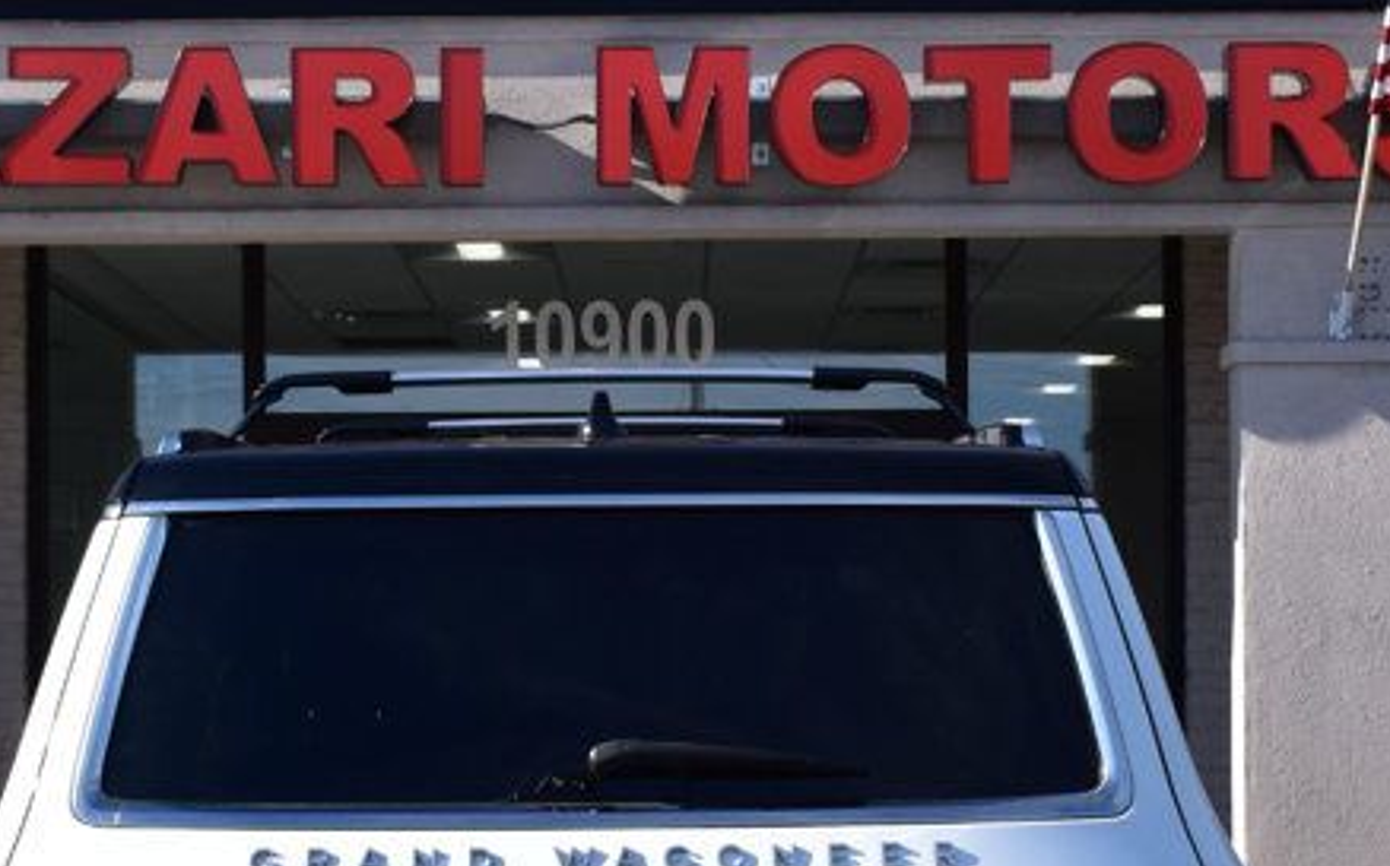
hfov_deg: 22.3
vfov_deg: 14.0
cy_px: 692
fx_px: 3520
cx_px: 705
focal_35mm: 93
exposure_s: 1/500
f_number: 11
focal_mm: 26
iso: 400
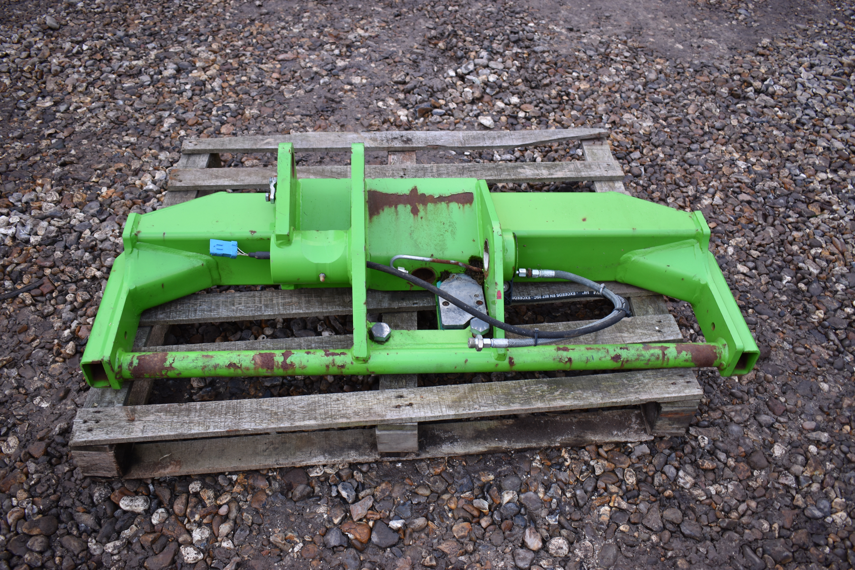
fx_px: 748
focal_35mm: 32
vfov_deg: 41.7
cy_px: 285
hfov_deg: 59.5
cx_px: 428
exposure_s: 1/25
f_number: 3.8
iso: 100
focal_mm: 21
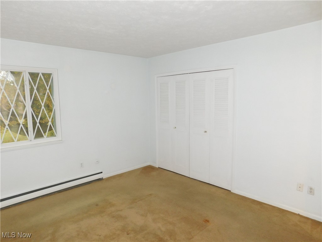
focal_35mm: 23
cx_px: 161
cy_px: 121
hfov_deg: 73.9
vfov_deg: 58.9
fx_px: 214
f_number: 3
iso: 200
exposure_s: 1/30
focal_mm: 4
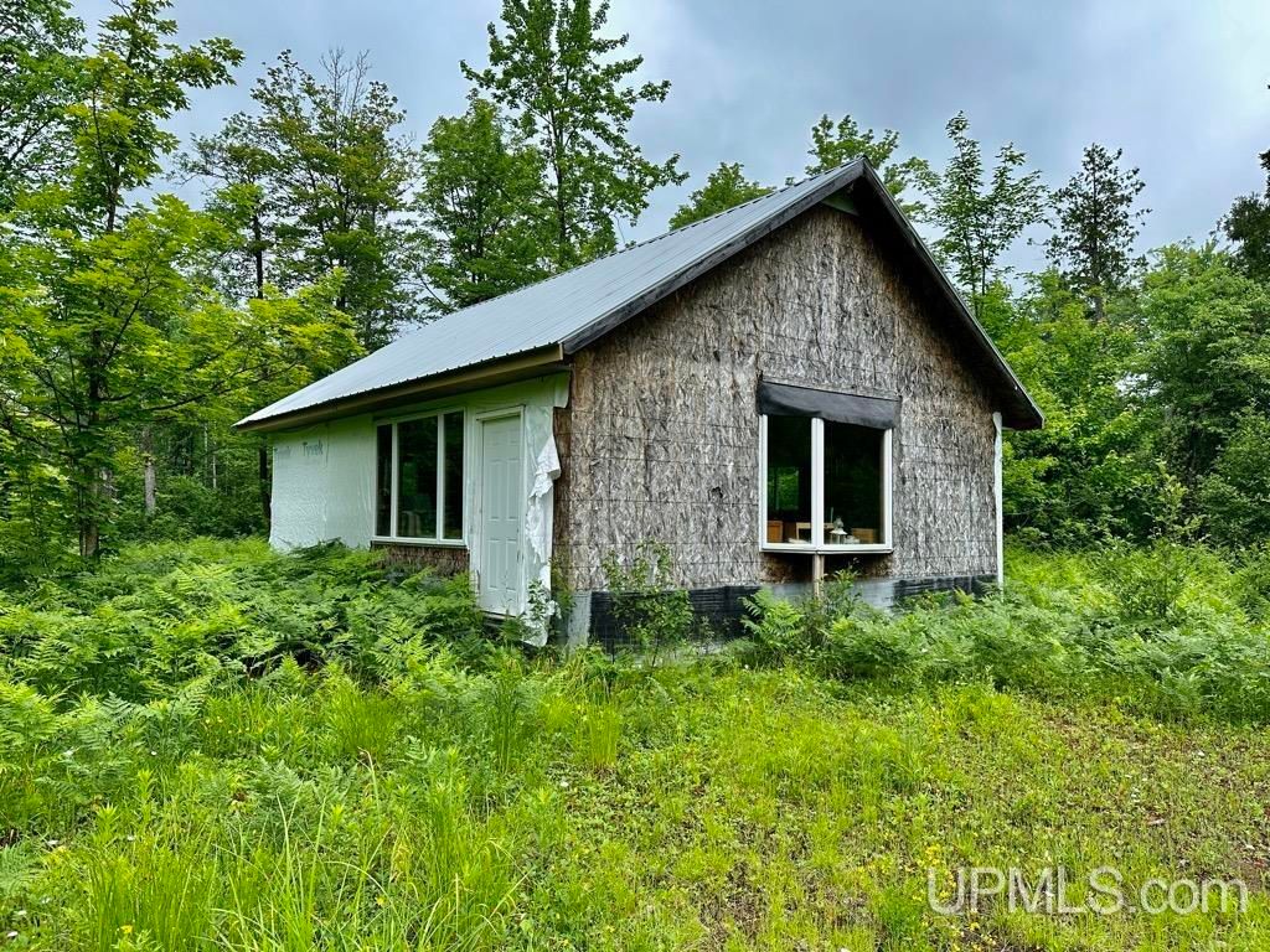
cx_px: 635
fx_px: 881
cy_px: 476
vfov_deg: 56.8
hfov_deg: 71.6
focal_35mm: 24
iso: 80
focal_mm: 6.86
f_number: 1.78
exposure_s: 1/1198
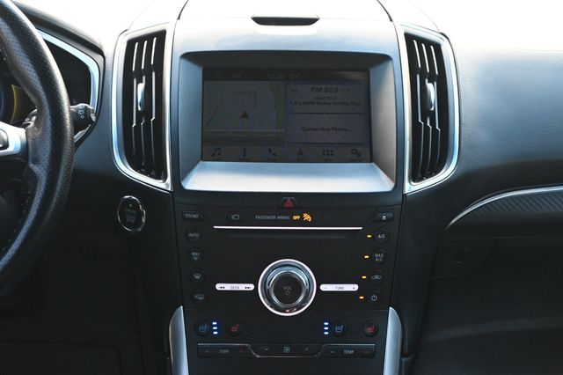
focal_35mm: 63
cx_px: 282
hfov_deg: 31.9
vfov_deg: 21.5
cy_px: 188
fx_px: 985
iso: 1400
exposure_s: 1/125
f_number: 5.6
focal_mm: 42
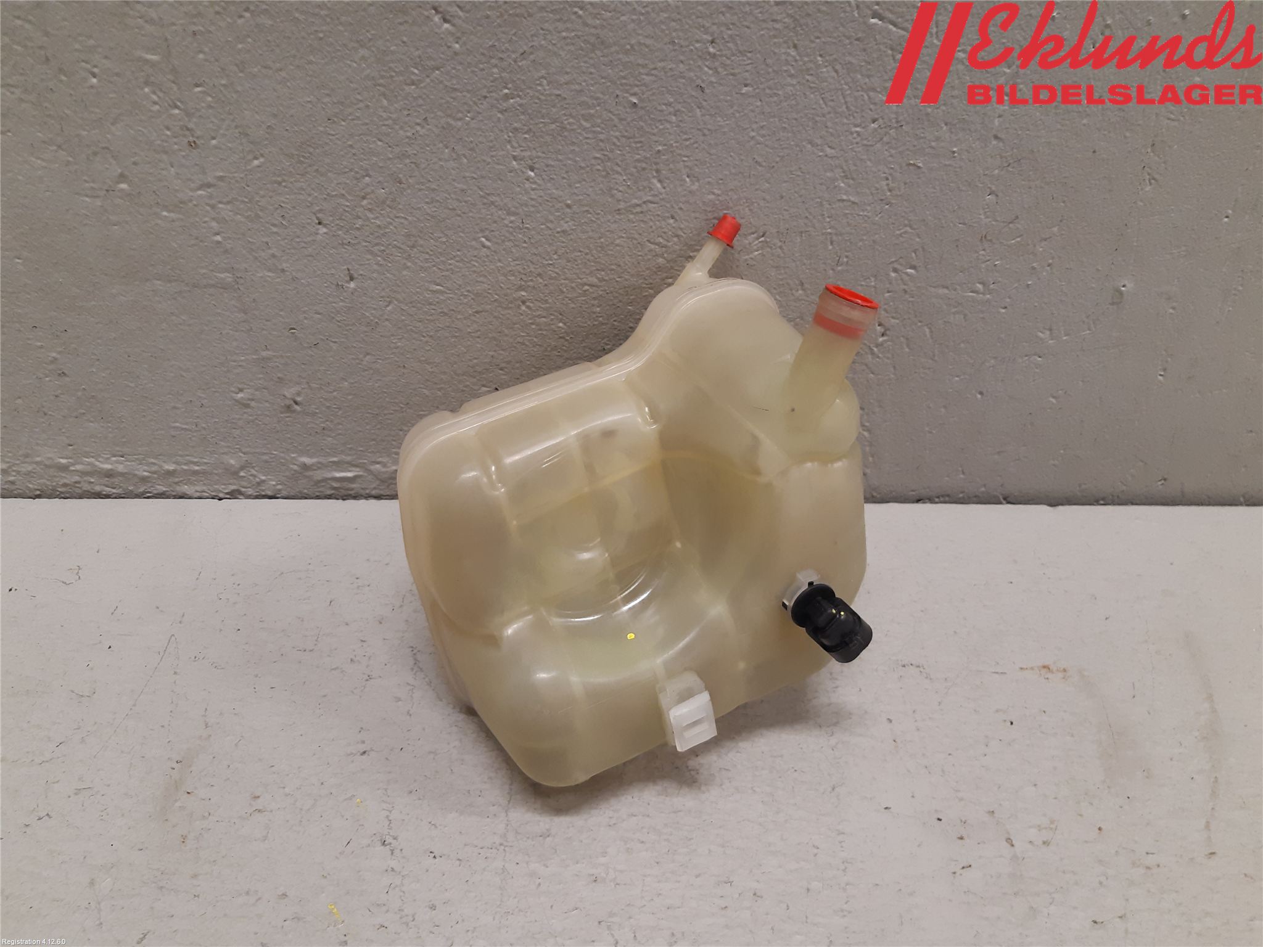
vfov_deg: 53.1
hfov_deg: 67.3
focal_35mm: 26
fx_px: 949
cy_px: 474
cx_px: 632
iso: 125
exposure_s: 1/50
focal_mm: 3.93
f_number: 1.7
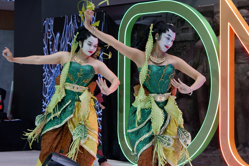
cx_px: 125
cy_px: 68
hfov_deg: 19.3
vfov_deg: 12.9
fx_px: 733
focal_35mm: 106
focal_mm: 55
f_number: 5.6
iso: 2500
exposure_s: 1/180
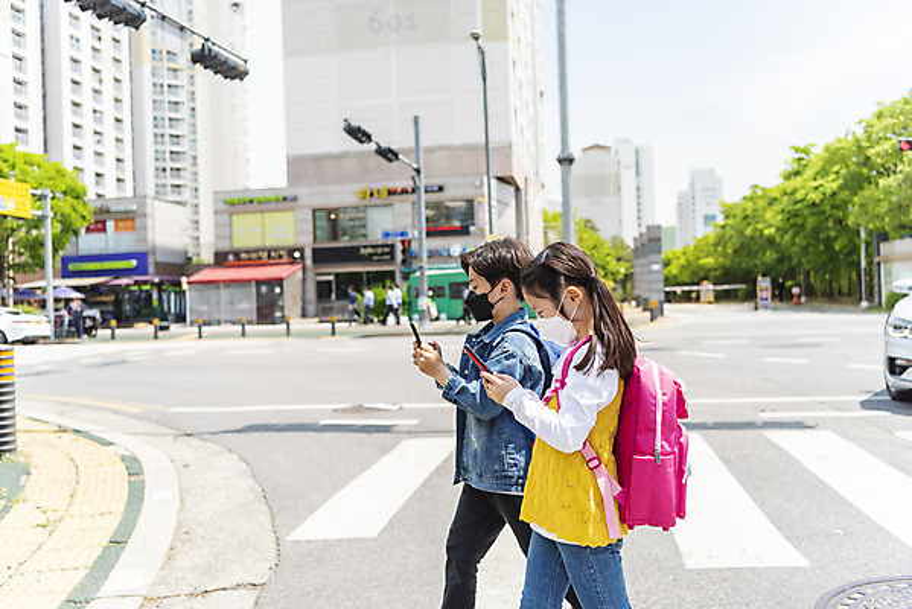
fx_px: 887
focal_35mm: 35
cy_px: 304
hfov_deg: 54.4
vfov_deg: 37.9
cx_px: 456
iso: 400
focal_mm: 35
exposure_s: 1/2500
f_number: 2.8
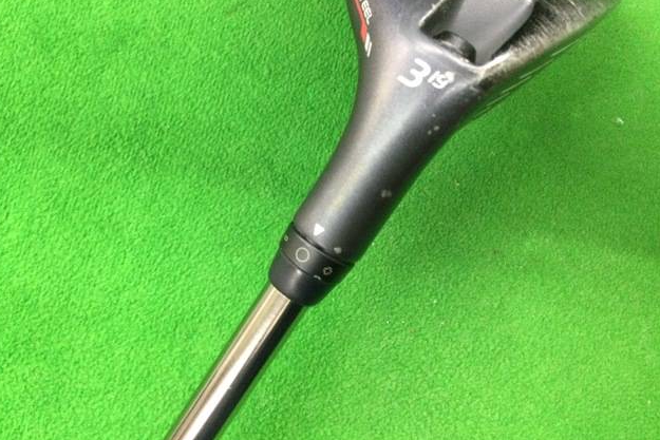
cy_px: 197
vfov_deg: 39.9
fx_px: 605
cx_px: 324
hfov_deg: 57.2
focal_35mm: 33
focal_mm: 3.3
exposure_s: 1/24
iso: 200
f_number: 2.4
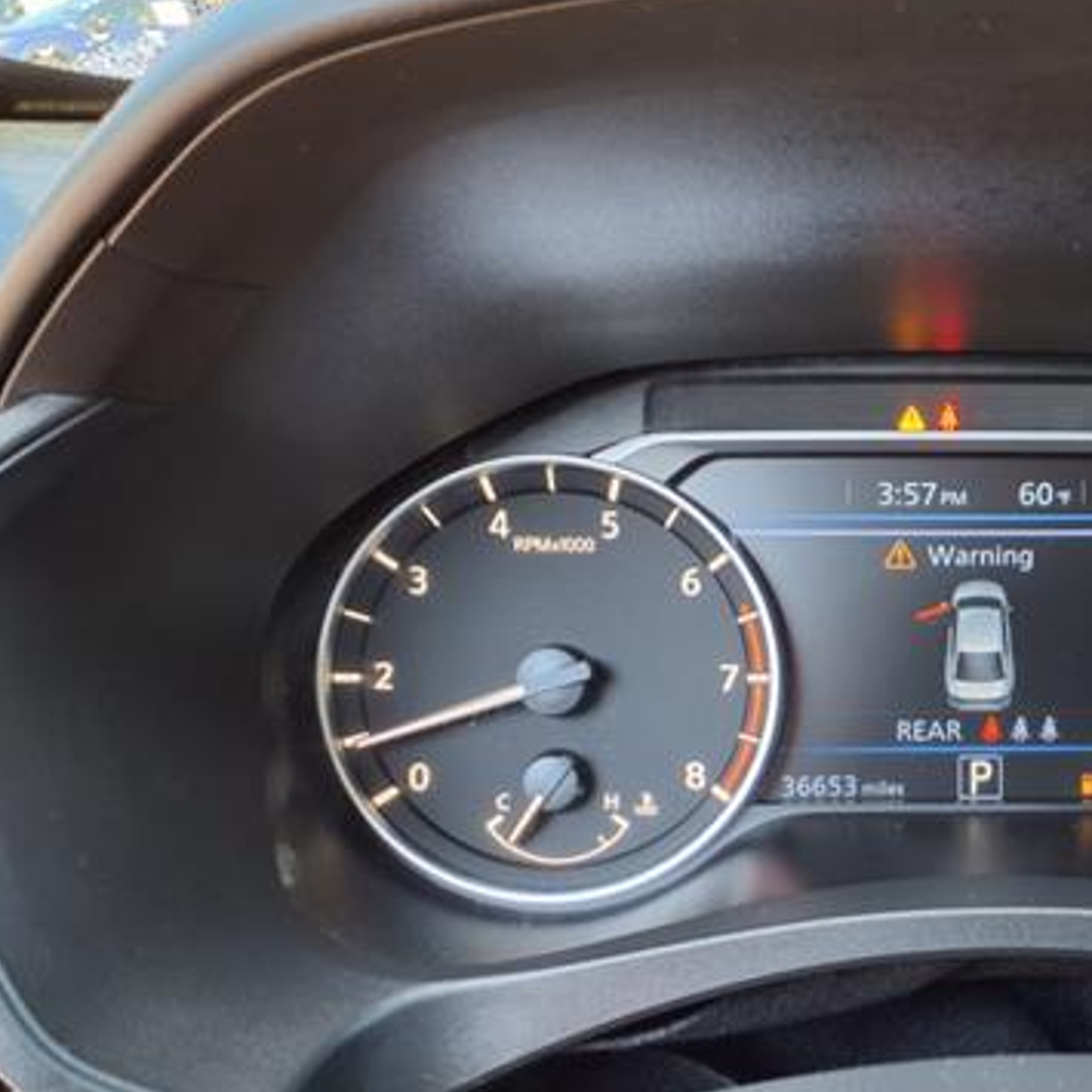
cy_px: 701
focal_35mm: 43
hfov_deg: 36.9
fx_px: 1535
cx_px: 960
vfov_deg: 38.8
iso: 80
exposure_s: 1/40
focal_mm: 3.58
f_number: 1.9
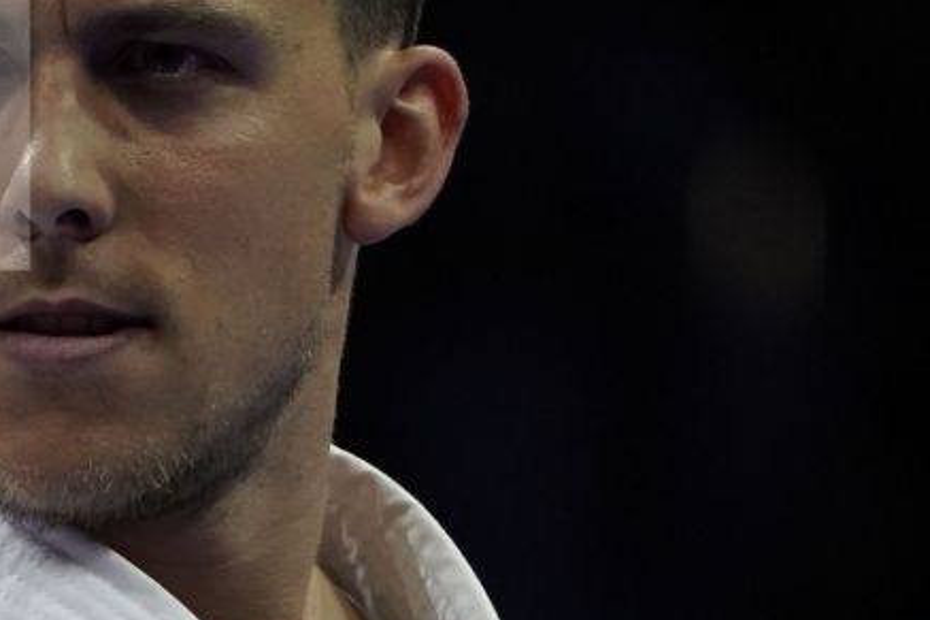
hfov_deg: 1.3
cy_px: 831
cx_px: -168
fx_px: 42555
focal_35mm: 1648
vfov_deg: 0.8
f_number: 5.6
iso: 2500
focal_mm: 400
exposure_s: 1/500
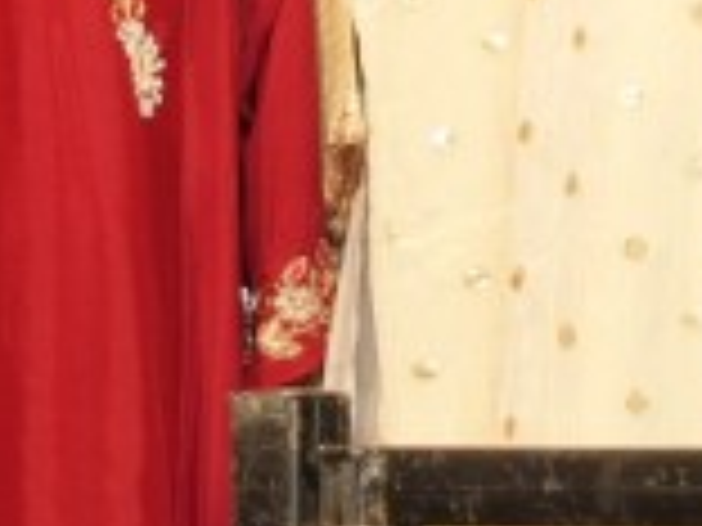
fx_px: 6652
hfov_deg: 6.0
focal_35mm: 328
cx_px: -115
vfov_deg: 4.5
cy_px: 209
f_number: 5
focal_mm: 38
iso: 640
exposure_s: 1/125
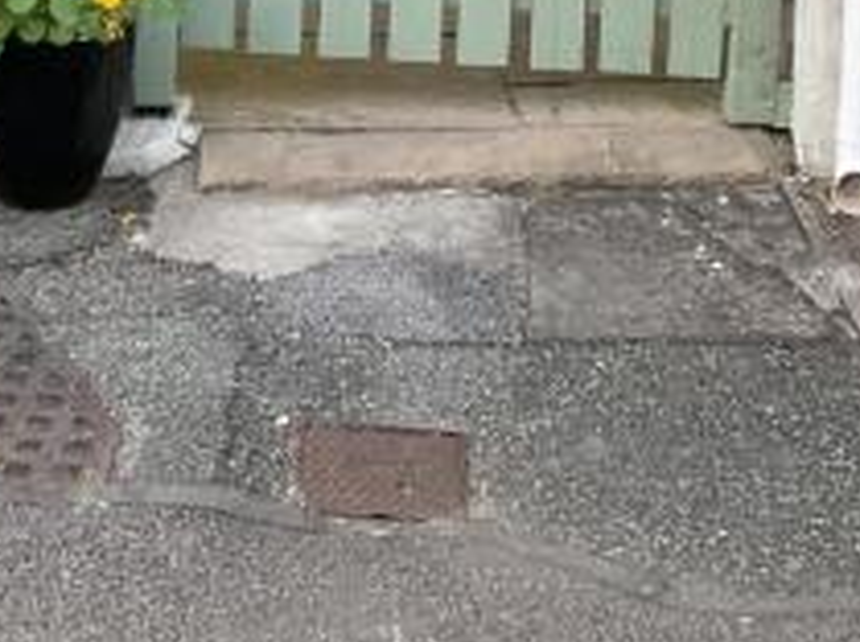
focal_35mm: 81
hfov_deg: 24.2
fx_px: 2009
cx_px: 414
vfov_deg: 17.0
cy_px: -212
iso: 64
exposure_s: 1/120
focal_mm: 3
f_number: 1.8
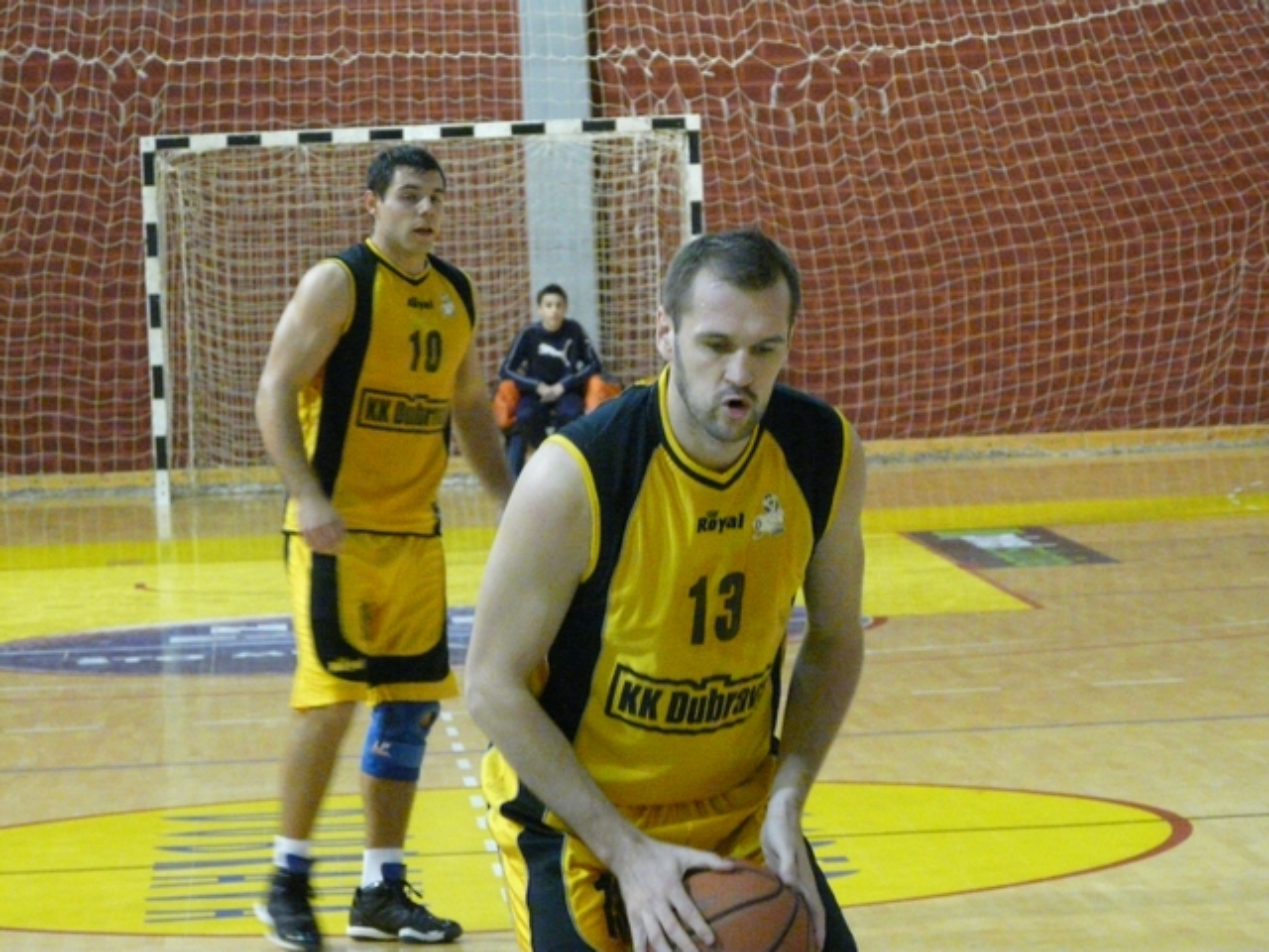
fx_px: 6415
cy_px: 476
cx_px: 634
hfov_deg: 11.3
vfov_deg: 8.5
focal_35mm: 175
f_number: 3.6
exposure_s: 1/50
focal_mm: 28.8
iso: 800
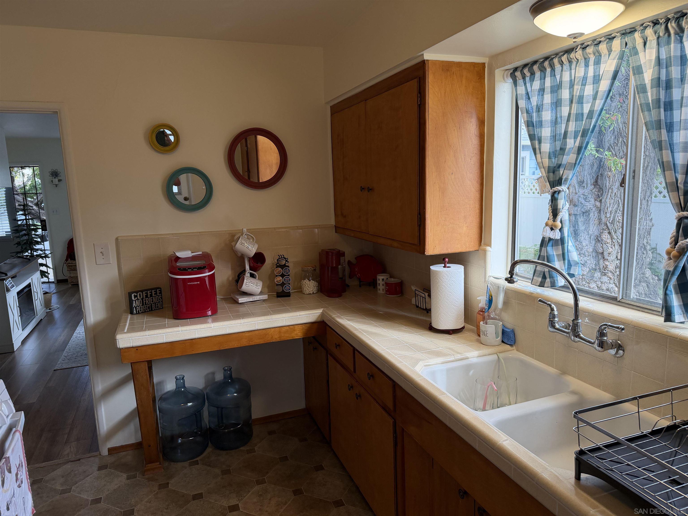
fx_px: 477
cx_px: 344
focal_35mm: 24
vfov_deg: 56.8
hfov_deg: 71.6
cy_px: 258
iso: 160
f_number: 1.78
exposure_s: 1/173
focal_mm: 6.76
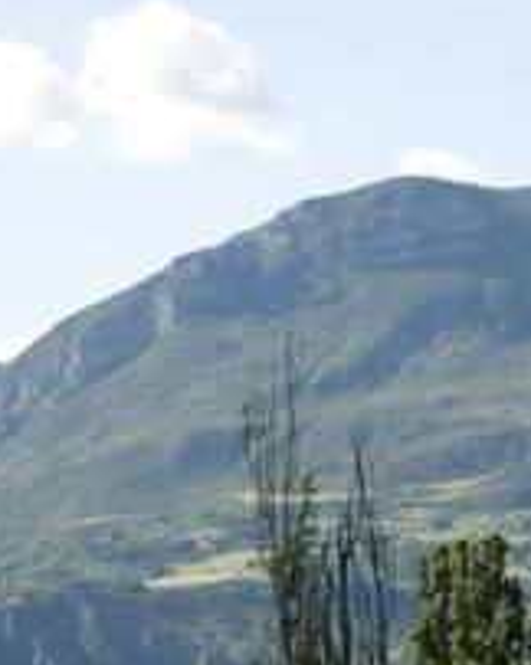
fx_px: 4899
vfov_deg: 7.7
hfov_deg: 6.1
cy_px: 658
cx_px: 767
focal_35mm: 249
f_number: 6.3
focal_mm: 40
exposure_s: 1/250
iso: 100
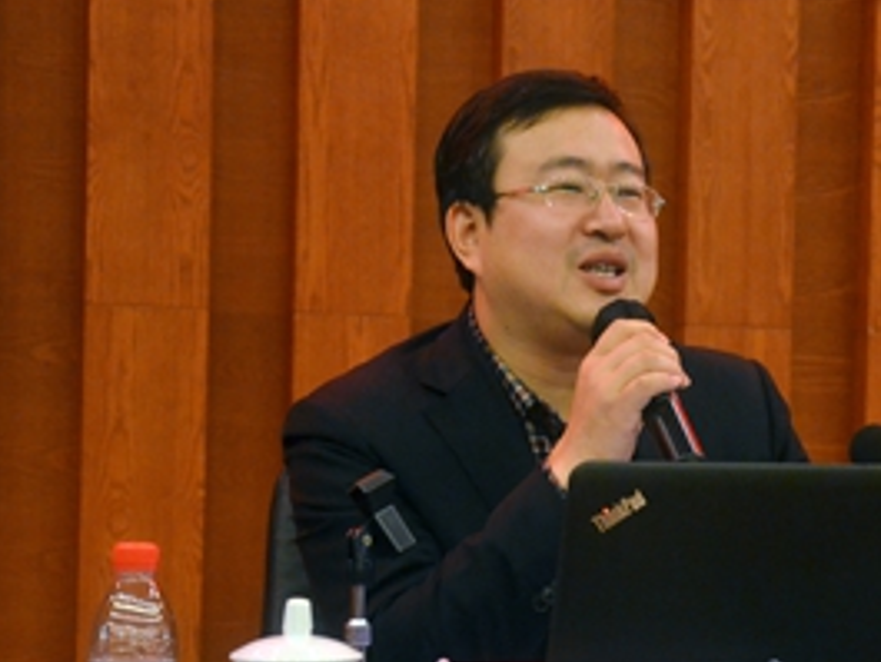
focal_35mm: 103
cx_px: 662
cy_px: 411
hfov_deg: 18.9
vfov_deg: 14.4
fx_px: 2623
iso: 1600
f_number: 4.5
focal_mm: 38
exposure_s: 1/40
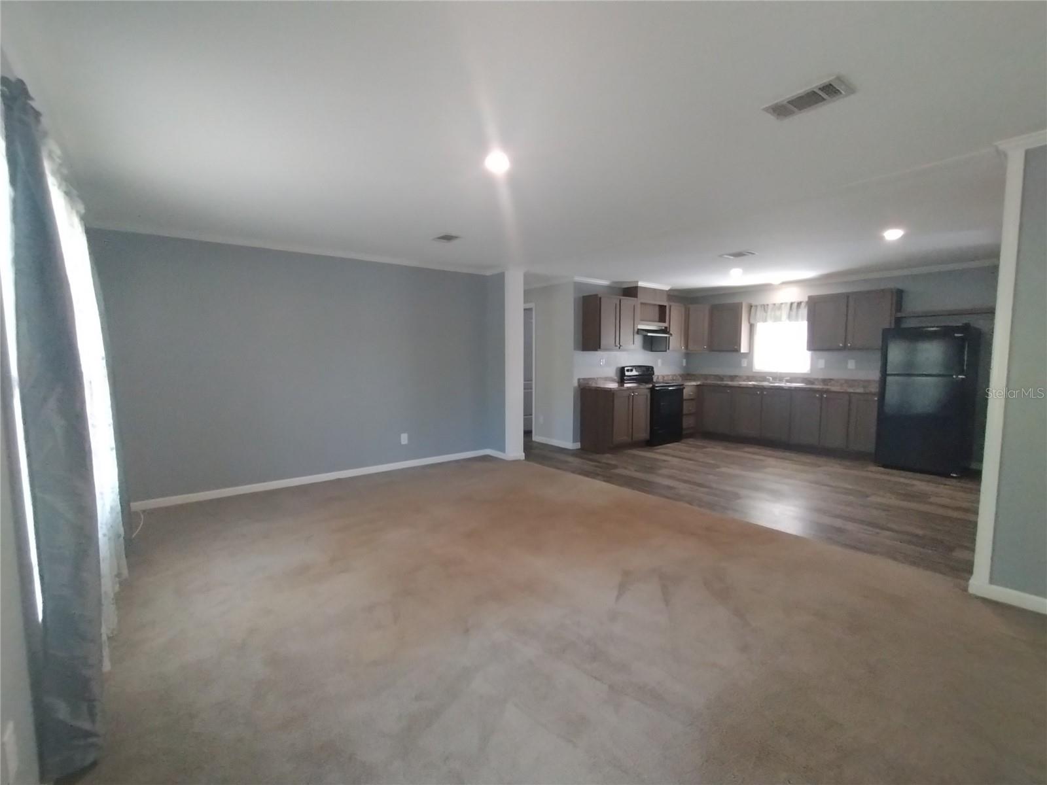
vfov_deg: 78.1
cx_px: 524
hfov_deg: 94.5
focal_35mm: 16
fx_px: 484
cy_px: 392
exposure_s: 1/30
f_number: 2.2
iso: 903
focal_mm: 1.66
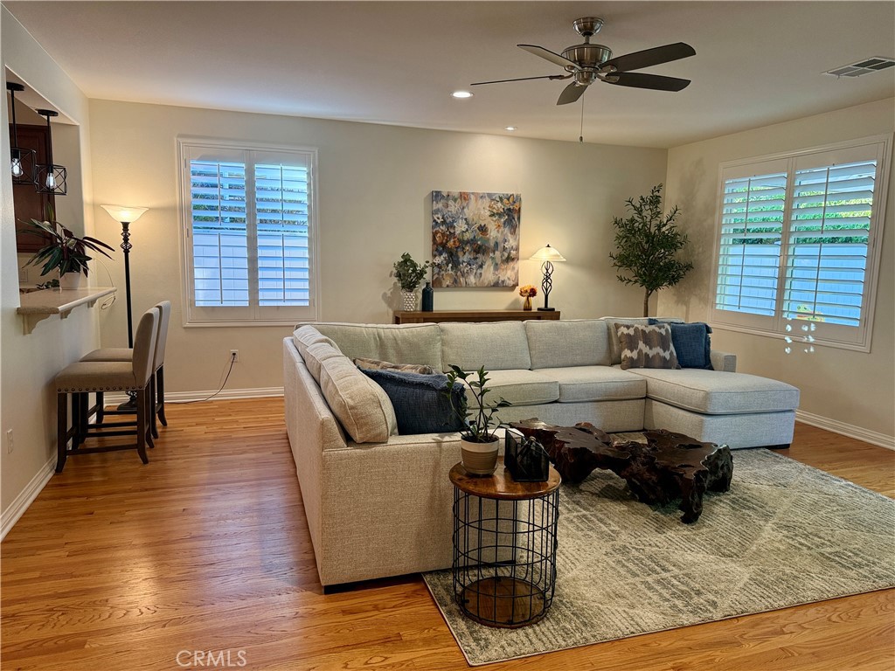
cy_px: 336
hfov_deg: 71.6
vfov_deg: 56.8
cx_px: 448
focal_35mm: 24
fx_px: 621
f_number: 1.78
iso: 160
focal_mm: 6.76
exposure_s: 1/120
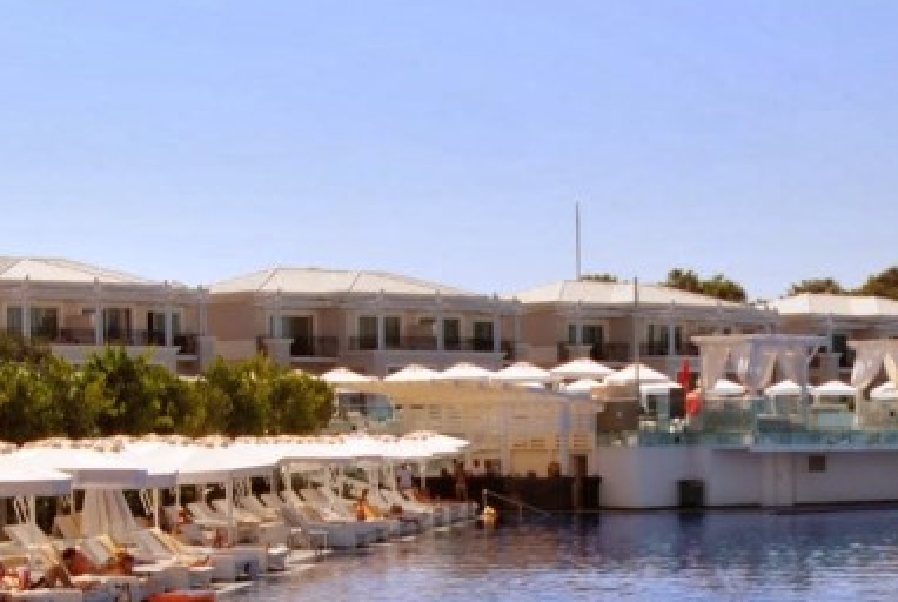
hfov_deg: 18.7
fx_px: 2698
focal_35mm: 108
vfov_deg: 12.5
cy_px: 656
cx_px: 737
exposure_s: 1/250
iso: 100
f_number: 8
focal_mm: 24
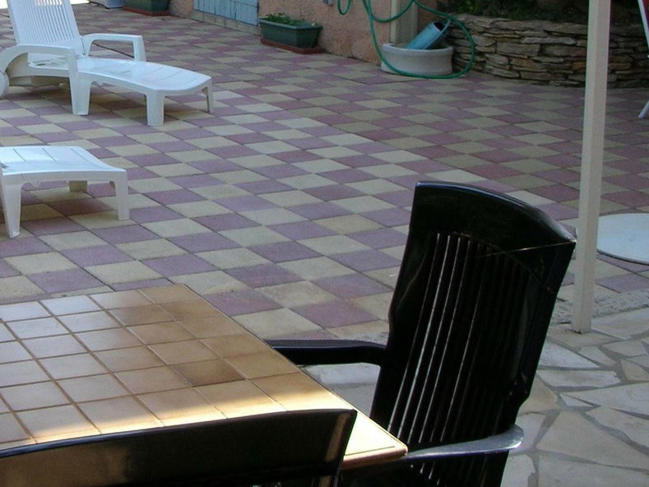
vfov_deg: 20.4
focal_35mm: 71
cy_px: 73
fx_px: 1331
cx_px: 33
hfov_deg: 26.2
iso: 50
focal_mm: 5.8
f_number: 3
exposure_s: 1/159
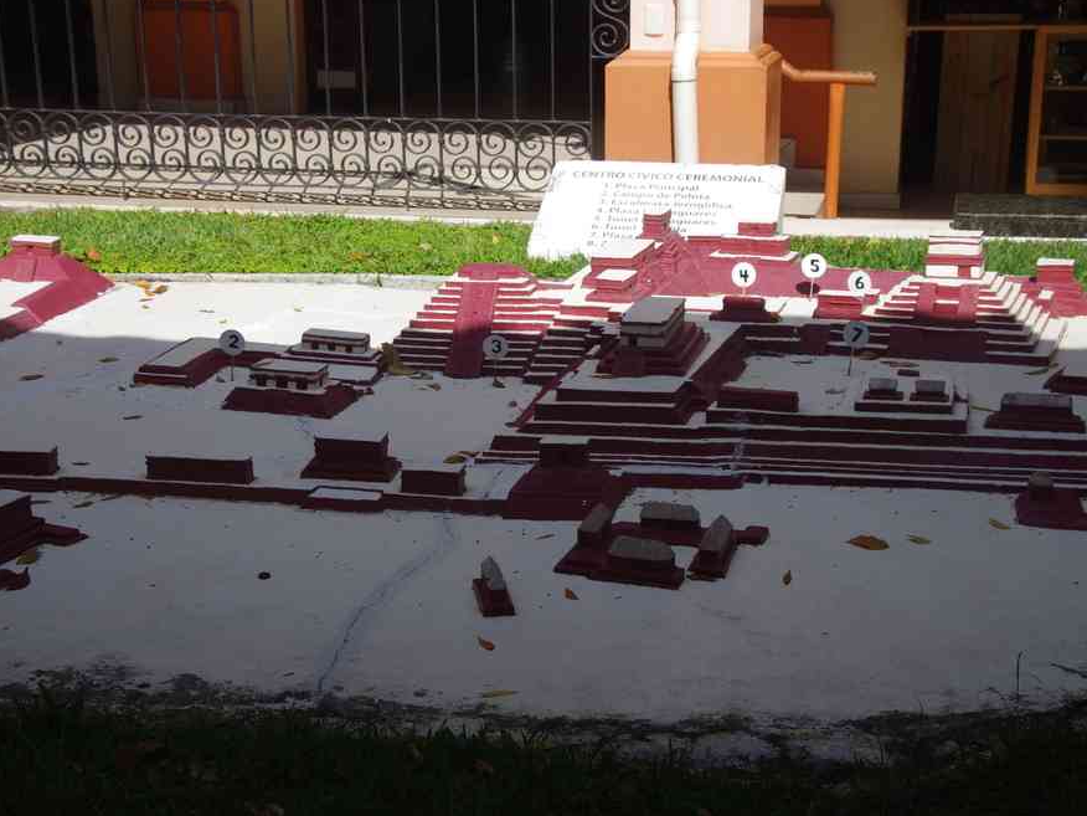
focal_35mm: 58
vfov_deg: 25.4
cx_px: 576
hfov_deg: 33.5
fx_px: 1807
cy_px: 407
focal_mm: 35
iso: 200
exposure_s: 1/100
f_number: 11
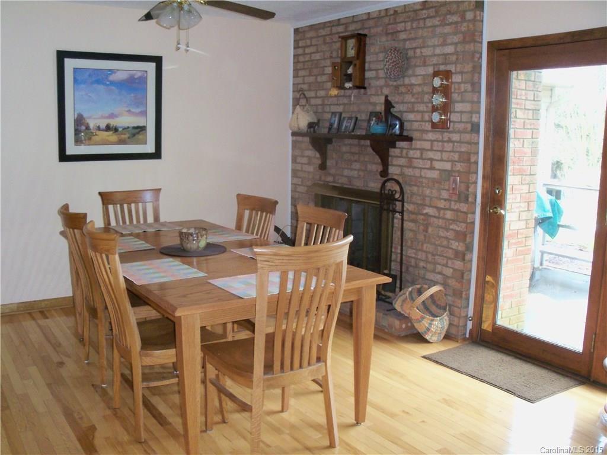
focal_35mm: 35
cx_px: 304
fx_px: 614
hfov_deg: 52.6
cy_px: 228
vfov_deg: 40.7
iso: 250
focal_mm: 6.3
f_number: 3
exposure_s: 1/30
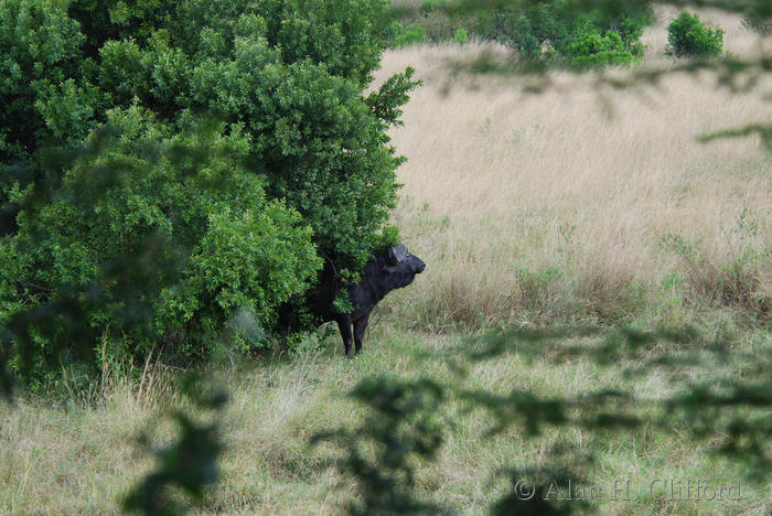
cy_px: 258
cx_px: 386
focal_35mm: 183
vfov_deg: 7.5
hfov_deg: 11.2
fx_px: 3927
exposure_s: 1/125
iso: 100
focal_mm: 122
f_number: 5
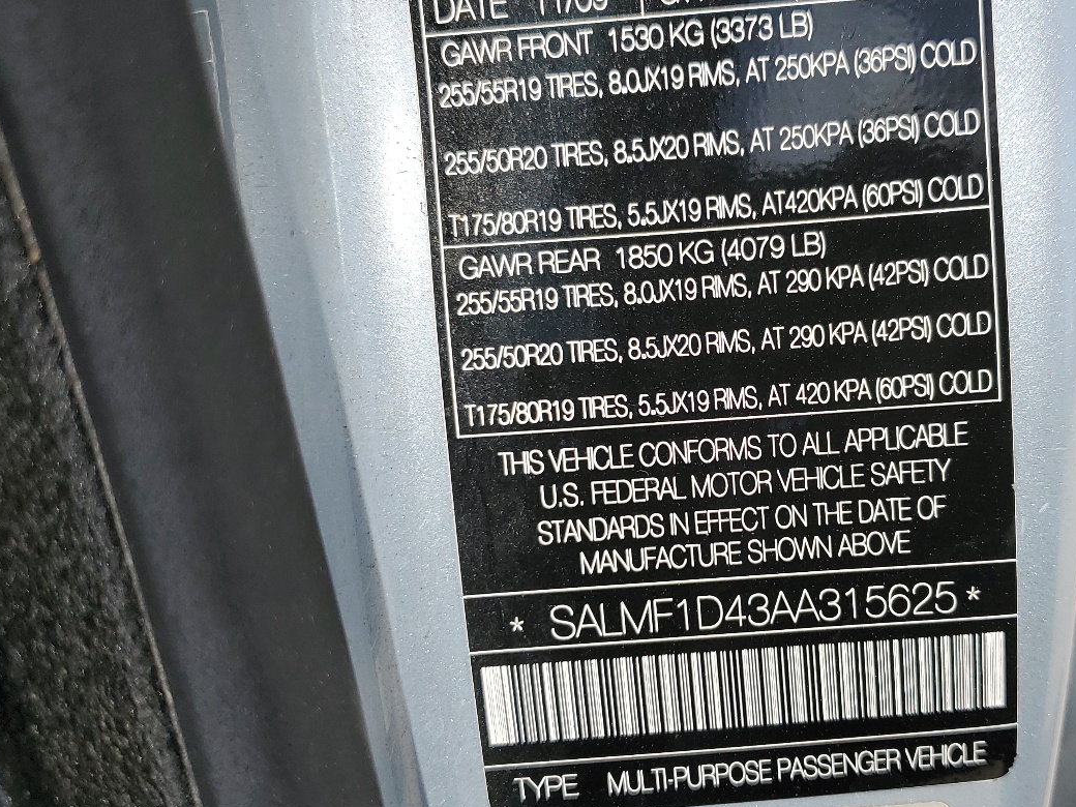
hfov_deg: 46.1
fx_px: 1243
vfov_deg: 35.9
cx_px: 717
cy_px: 455
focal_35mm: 40
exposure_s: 1/3333
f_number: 1.5
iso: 50
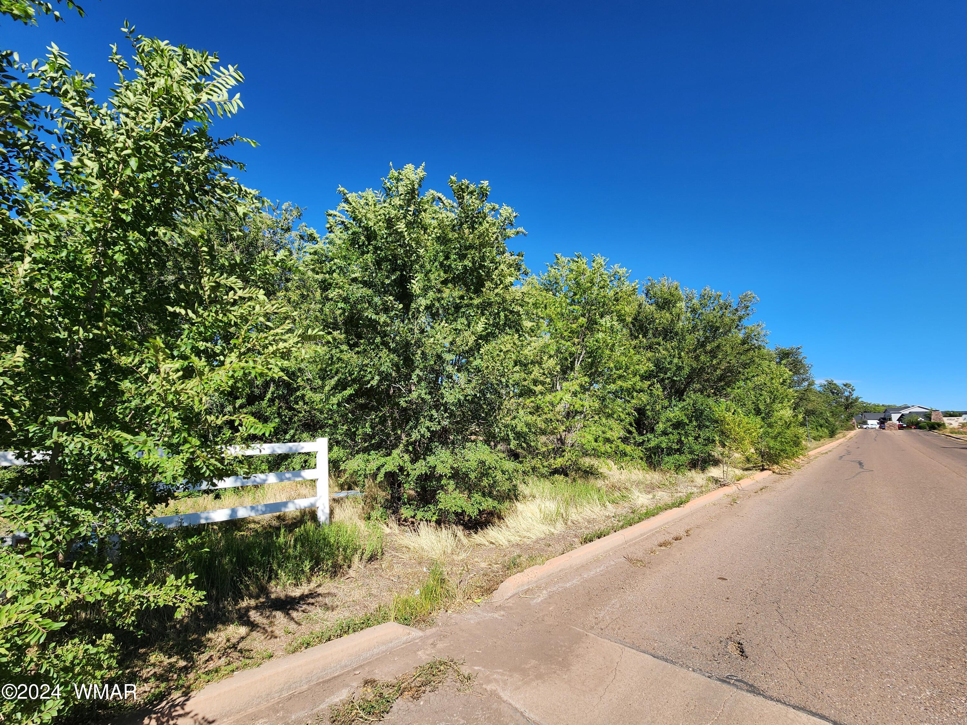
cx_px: 484
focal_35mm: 13
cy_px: 362
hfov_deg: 106.2
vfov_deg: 89.9
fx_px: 363
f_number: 2.2
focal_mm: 2.2
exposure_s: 1/1588
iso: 50
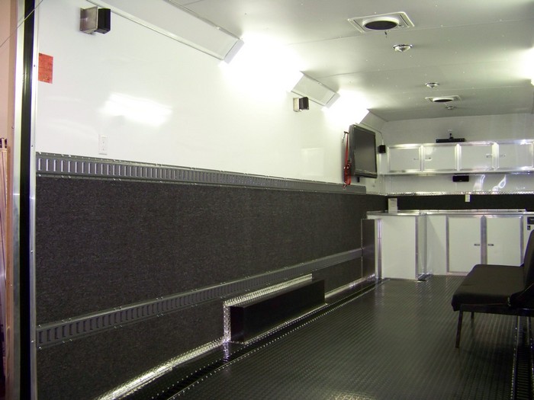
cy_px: 200
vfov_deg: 39.7
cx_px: 267
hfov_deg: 51.4
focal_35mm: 36
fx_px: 555
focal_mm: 5.85
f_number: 2.8
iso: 200
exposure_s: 1/30
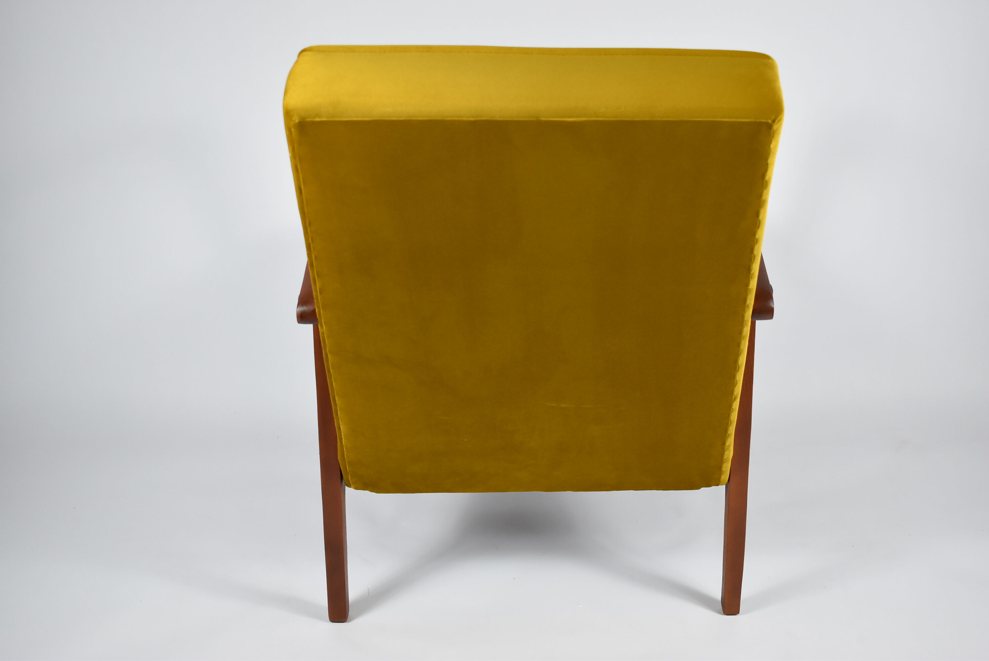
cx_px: 494
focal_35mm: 45
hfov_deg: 43.6
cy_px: 330
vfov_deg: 29.9
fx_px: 1237
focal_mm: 30
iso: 800
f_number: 5.6
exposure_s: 1/125
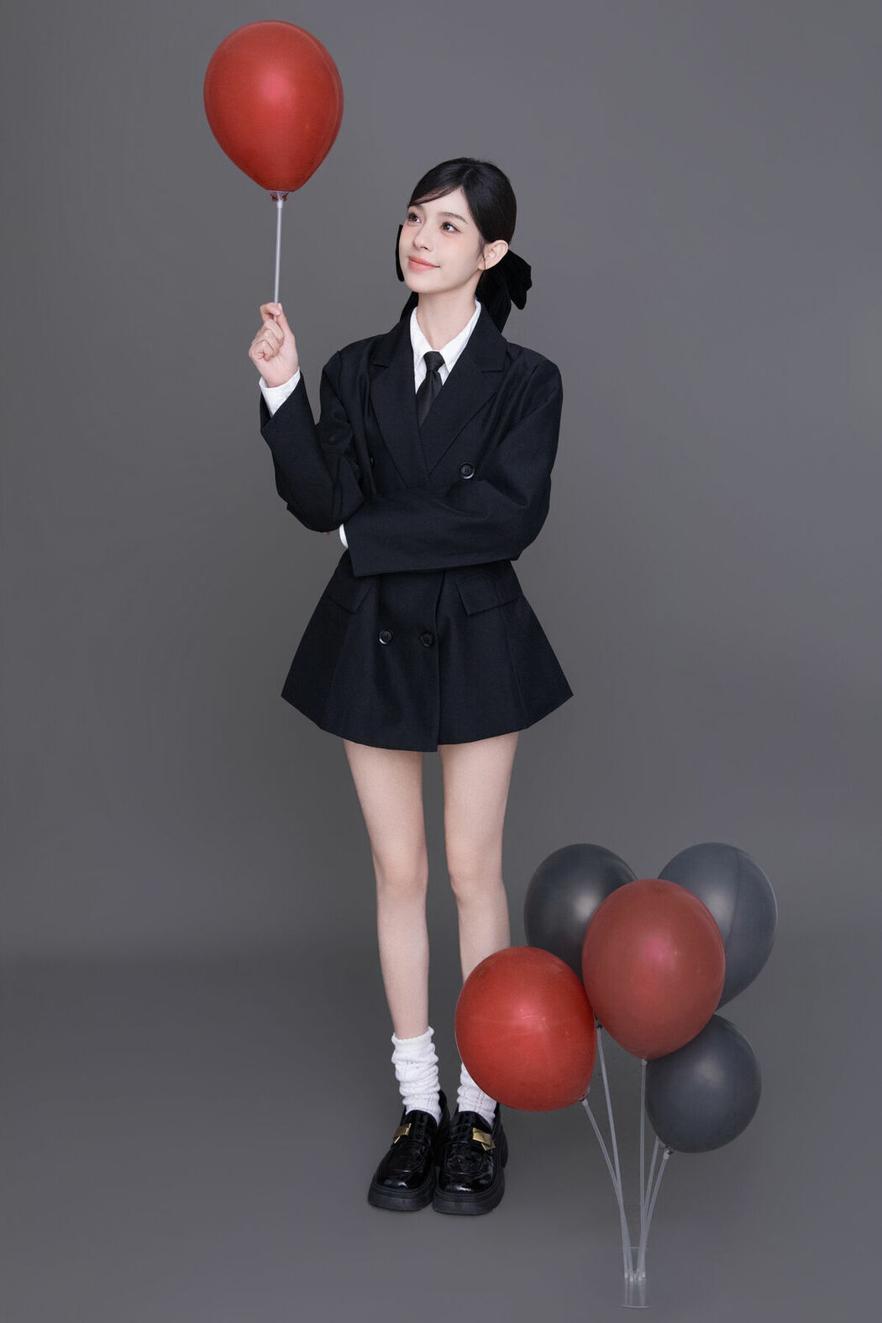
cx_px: 441
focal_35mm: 49
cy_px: 662
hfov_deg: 27.5
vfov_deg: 40.3
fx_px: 1801
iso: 3200
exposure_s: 1/40
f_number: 8
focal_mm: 50
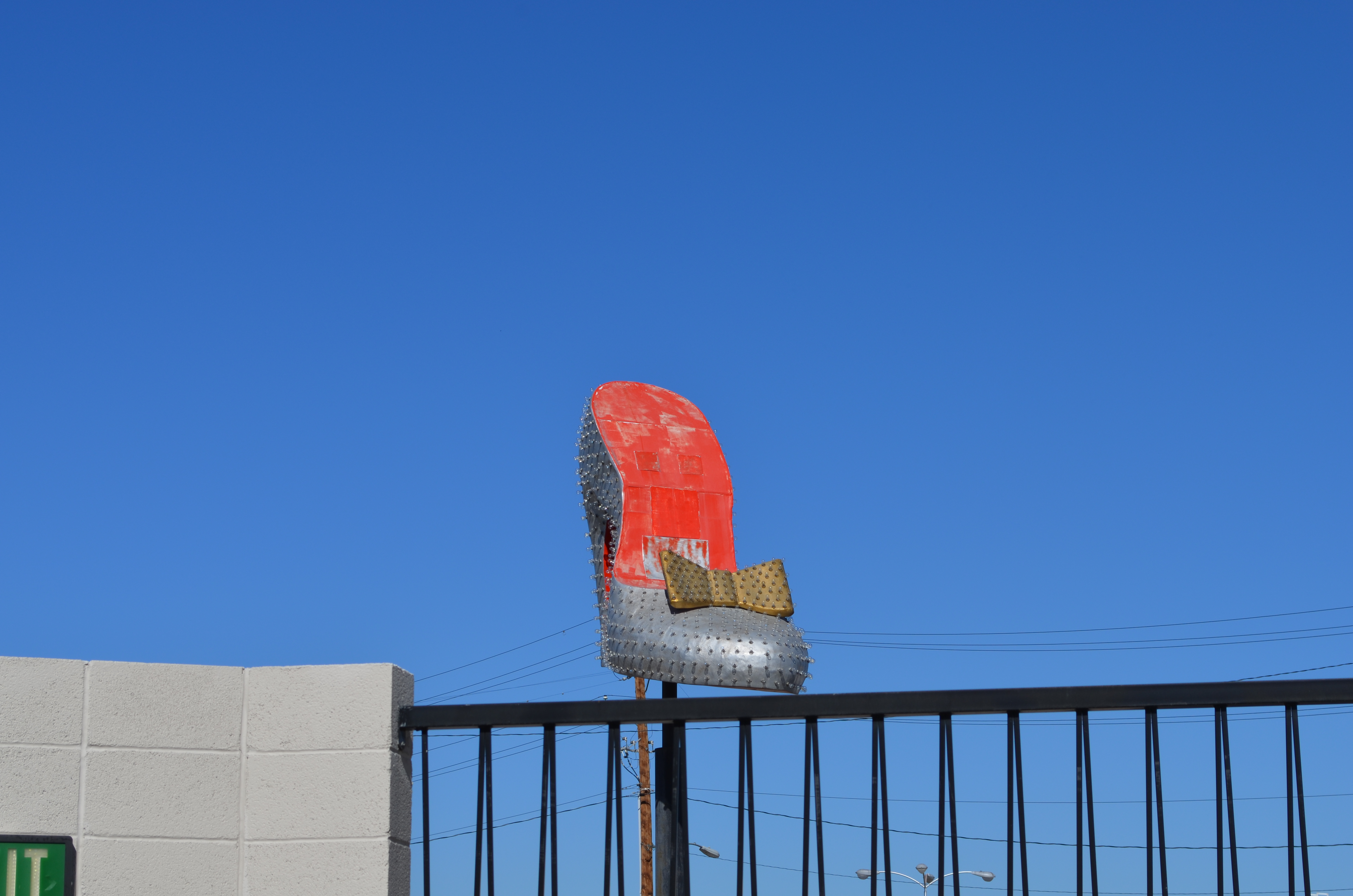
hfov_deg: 24.7
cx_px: 676
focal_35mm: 82
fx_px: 3094
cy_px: 448
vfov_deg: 16.5
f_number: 10
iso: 100
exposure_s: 1/400
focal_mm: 55
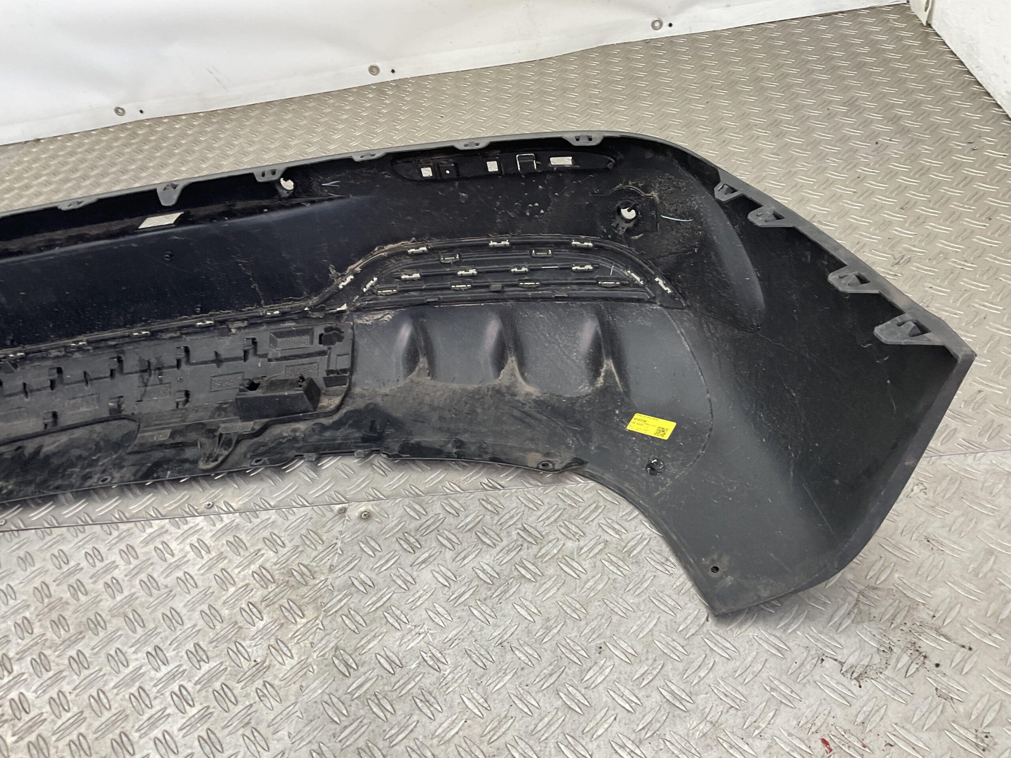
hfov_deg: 61.7
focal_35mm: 29
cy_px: 379
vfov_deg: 48.2
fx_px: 847
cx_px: 506
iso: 32
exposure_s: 1/100
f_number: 1.8
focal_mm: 3
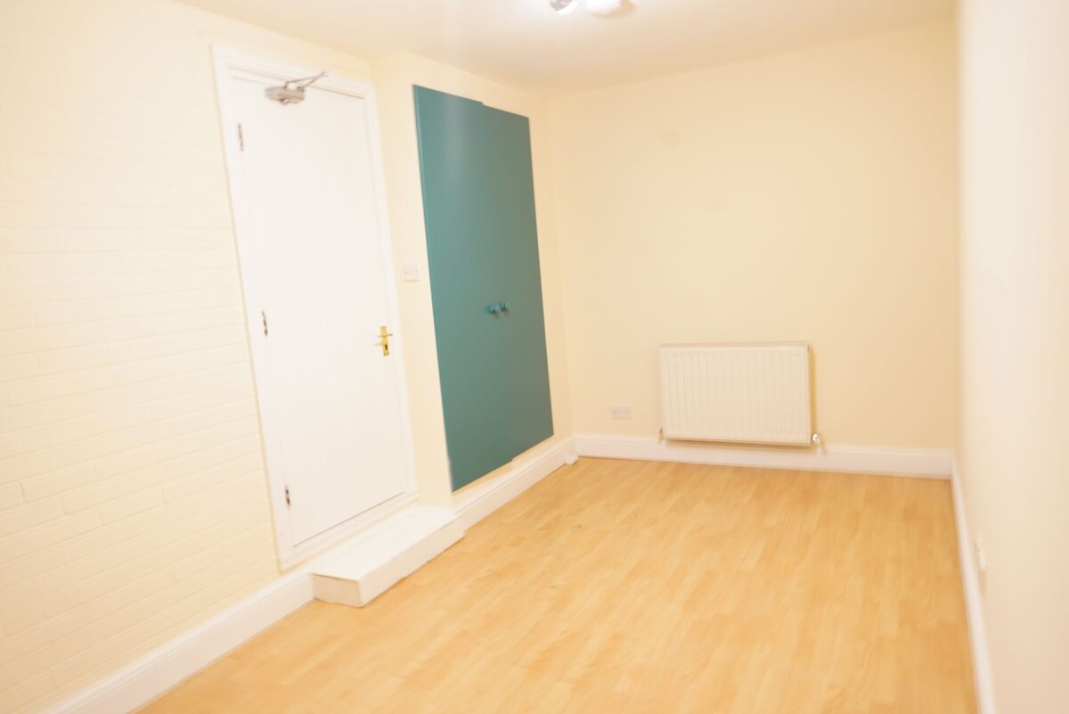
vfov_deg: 53.2
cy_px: 357
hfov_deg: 73.7
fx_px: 713
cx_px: 534
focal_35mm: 24
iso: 400
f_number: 5
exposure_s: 1/2.5
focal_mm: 24
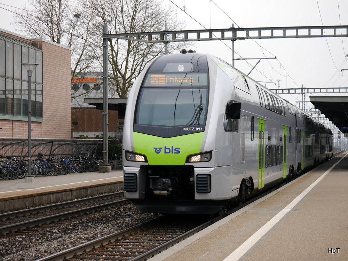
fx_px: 905
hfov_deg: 21.8
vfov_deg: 16.4
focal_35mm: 90
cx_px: 174
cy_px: 130
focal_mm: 45
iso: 160
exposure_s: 1/250
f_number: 5
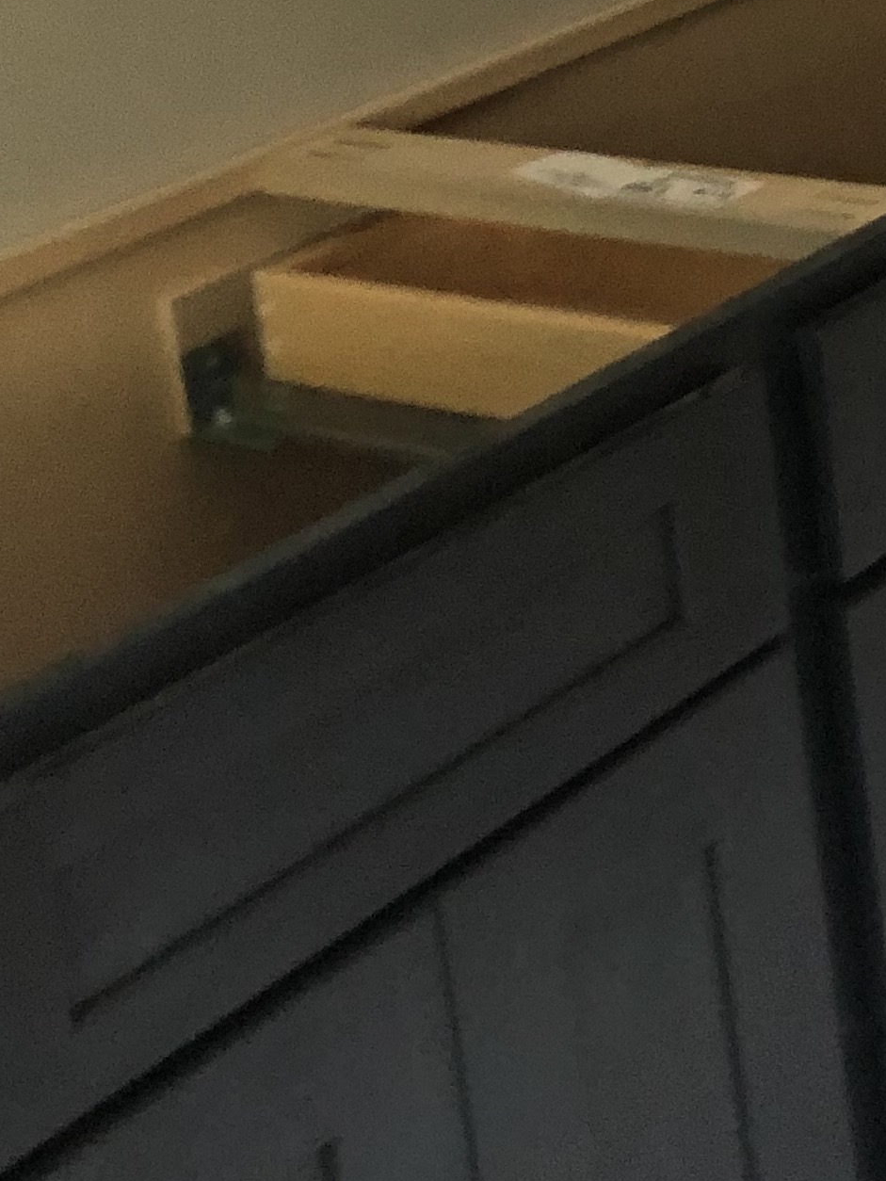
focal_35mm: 90
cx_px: 1288
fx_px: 3070
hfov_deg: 15.3
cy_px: -150
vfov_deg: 20.6
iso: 100
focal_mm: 3.99
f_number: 1.8
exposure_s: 1/9
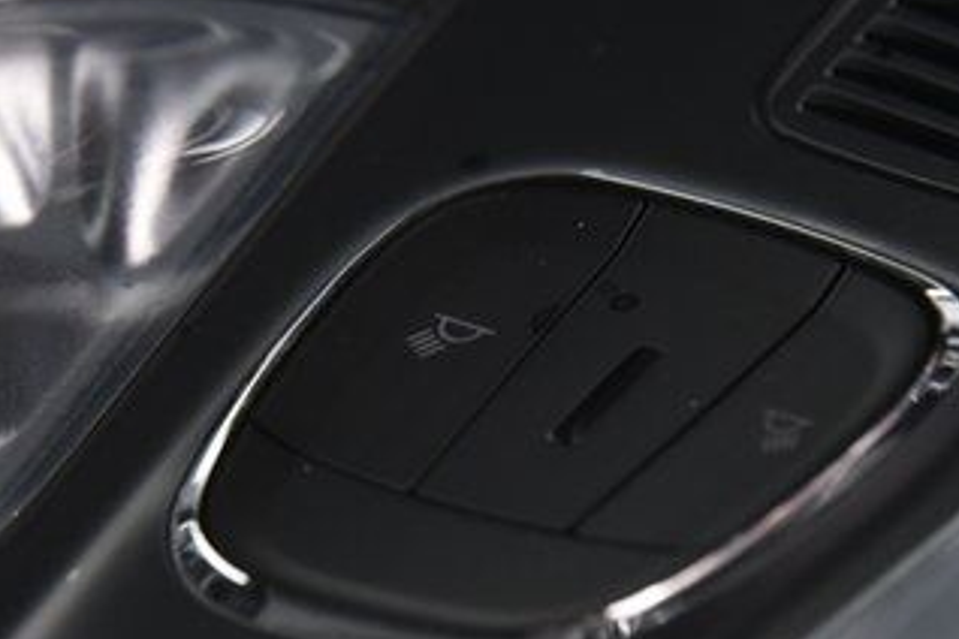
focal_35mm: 161
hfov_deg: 12.8
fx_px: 4289
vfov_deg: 8.5
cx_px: 428
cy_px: 597
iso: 2500
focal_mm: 50
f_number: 4
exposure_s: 1/15
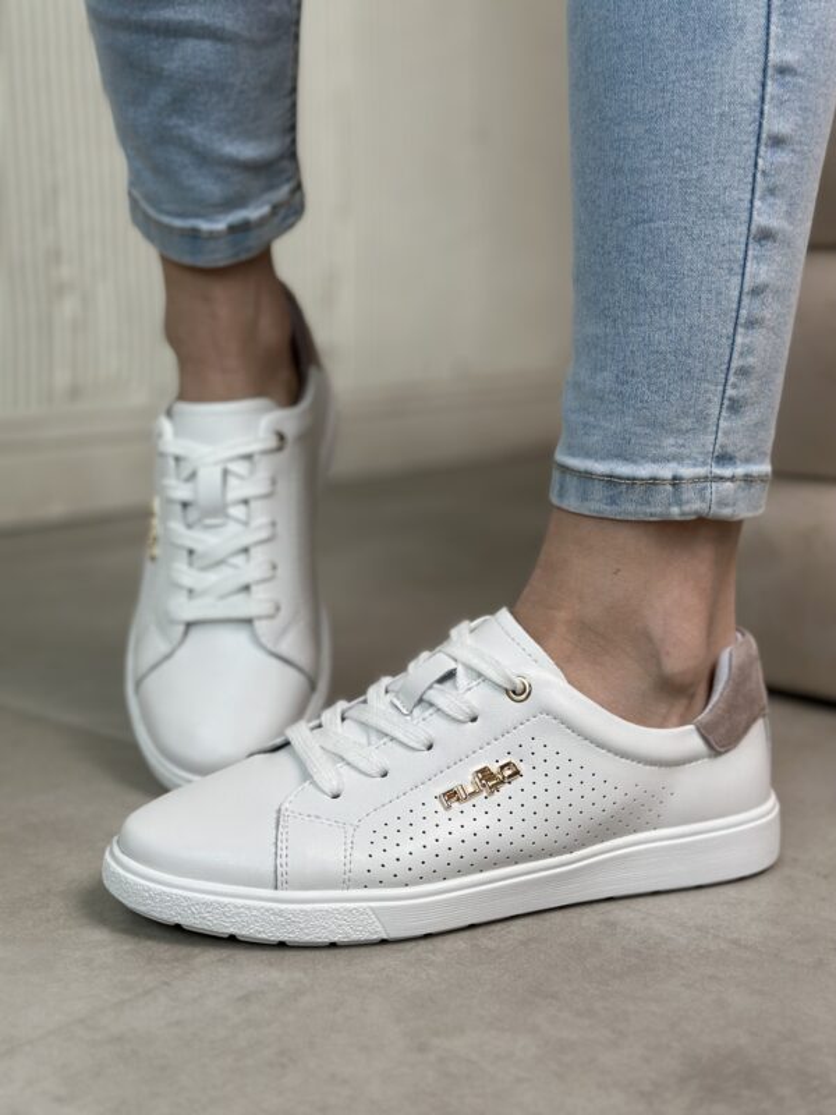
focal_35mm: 48
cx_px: 418
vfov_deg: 39.7
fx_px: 1546
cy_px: 558
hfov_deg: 30.3
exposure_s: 1/387
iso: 80
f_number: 1.78
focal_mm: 6.86
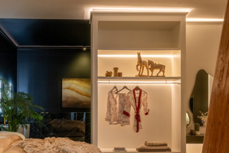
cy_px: 117
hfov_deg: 40.9
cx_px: 63
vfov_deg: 28.2
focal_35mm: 47
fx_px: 299
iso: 200
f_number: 9
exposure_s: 1/60
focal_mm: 24
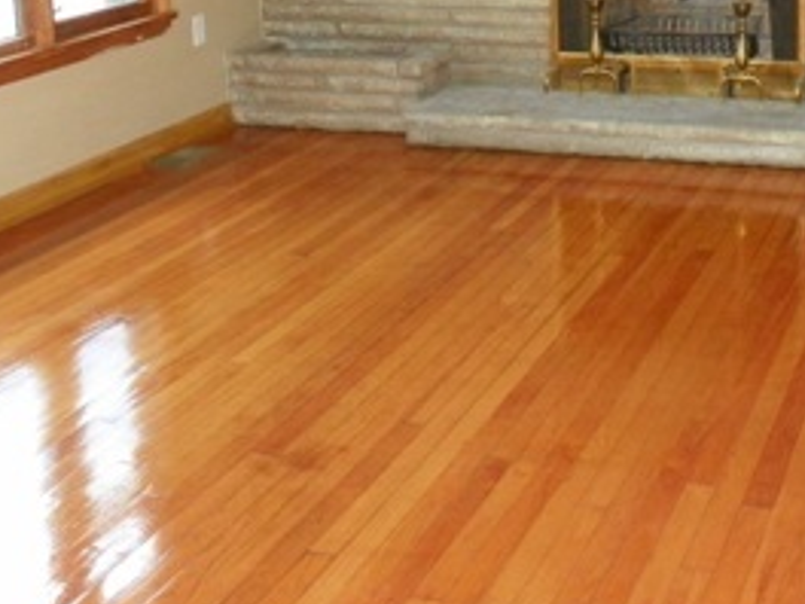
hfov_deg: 30.6
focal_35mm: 63
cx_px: 500
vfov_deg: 22.7
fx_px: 1465
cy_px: 61
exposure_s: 1/40
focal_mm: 4.6
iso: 100
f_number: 2.8
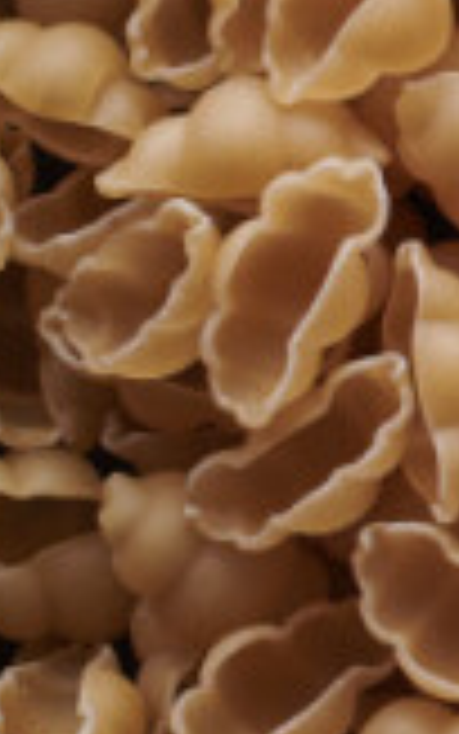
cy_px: 225
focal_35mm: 250
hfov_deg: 4.8
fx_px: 4999
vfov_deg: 8.4
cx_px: 1732
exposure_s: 1/100
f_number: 8
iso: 160
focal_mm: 50
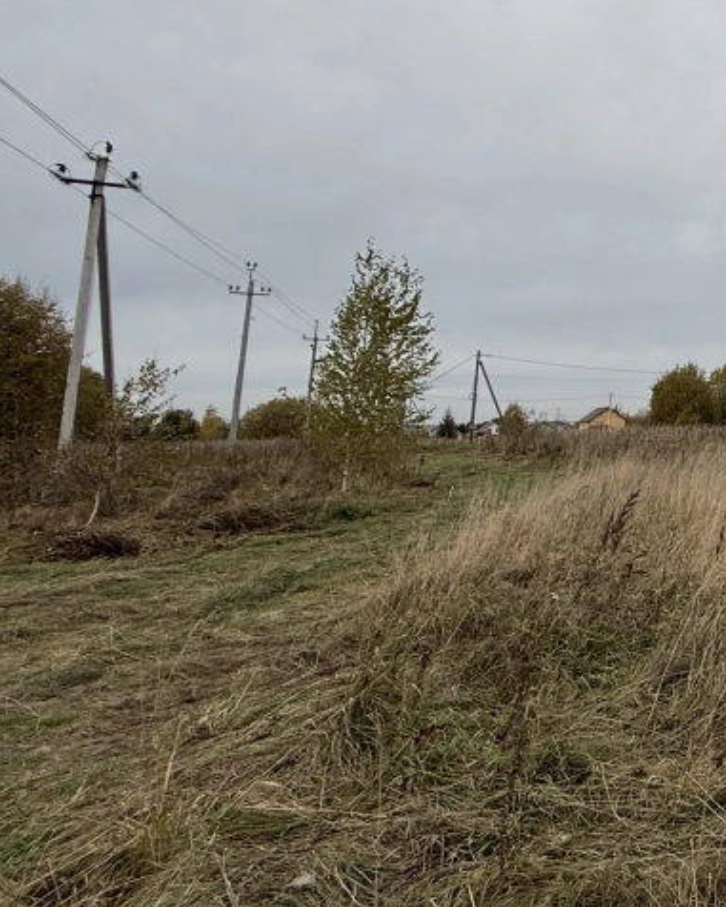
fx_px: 967
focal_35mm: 36
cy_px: 277
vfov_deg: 49.1
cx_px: 1071
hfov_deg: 28.3
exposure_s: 1/1339
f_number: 2.2
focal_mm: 2.22
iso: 50
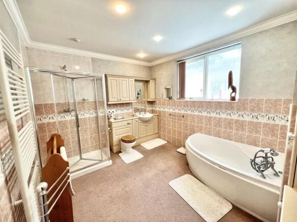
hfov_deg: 106.2
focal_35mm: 13
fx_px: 112
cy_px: 111
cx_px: 148
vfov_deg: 89.9
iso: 200
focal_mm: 1.57
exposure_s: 1/99
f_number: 1.8
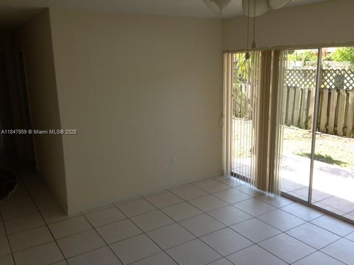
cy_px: 132
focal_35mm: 33
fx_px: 337
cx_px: 177
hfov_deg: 55.4
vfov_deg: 42.9
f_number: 2.4
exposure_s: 1/214
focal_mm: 4.13
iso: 64
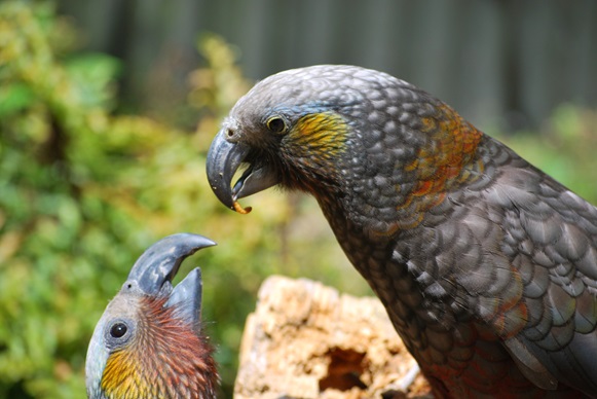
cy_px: 200
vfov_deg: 10.0
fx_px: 2290
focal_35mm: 138
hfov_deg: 14.9
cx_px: 298
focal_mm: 92
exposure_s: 1/500
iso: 200
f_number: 5.6
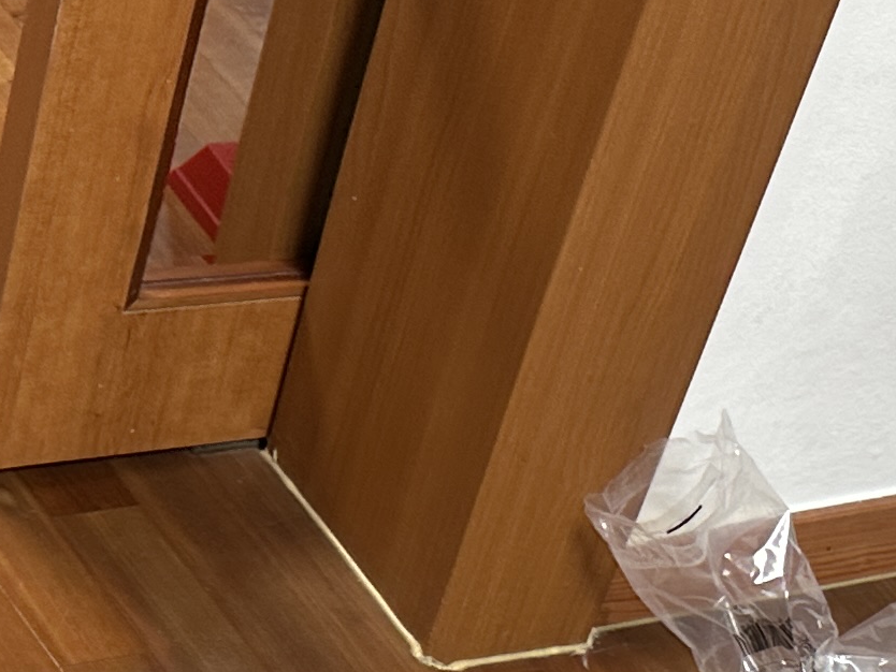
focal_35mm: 116
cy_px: 1412
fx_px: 3003
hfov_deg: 16.9
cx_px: 569
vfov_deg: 11.3
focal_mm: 6.86
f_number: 1.78
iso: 100
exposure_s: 1/120
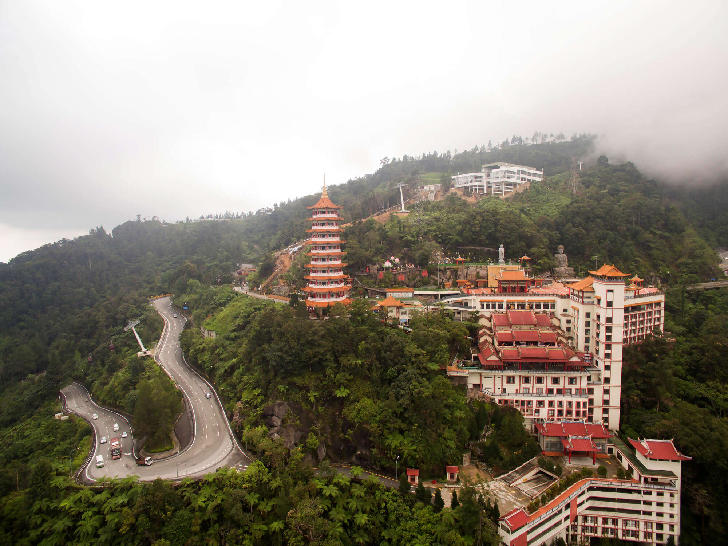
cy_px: 273
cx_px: 364
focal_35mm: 20
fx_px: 421
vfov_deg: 65.9
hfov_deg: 81.8
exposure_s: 1/370
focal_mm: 3.61
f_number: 2.8
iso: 100
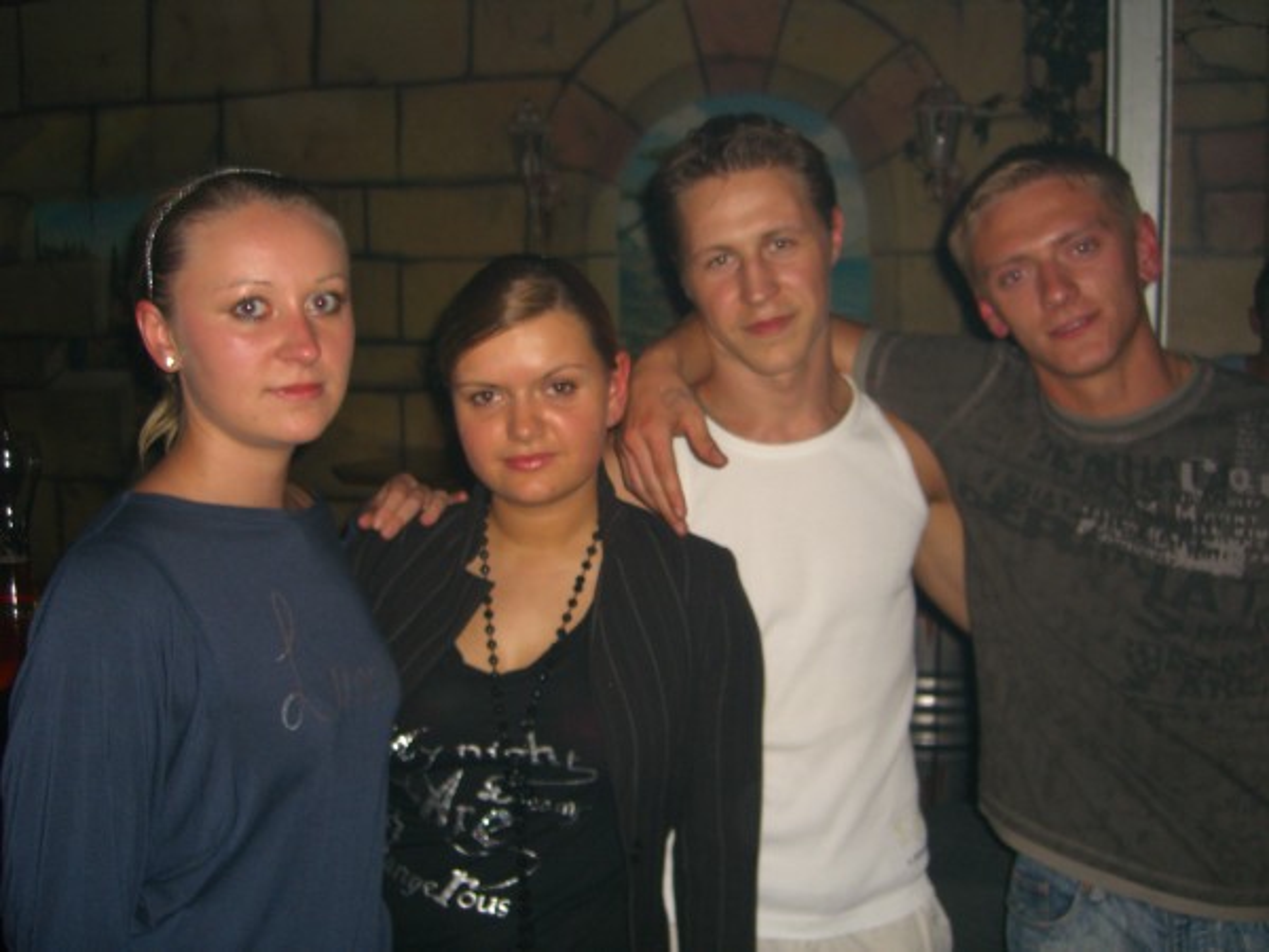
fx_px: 1393
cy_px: 476
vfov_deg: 37.7
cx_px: 634
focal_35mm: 38
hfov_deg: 49.0
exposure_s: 1/60
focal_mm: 7.9
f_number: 2.8
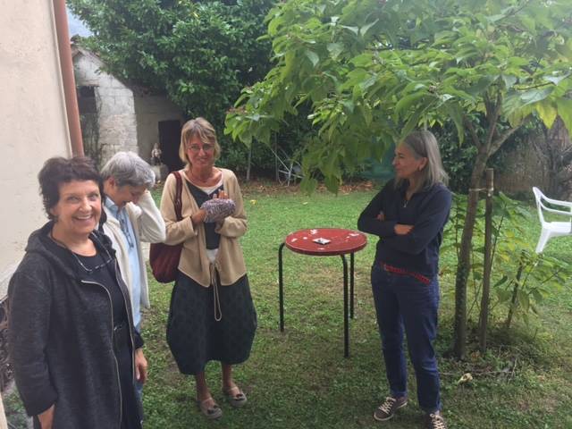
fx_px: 479
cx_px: 286
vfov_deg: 48.2
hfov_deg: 61.7
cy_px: 214
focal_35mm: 29
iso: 40
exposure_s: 1/100
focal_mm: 4.15
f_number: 2.2
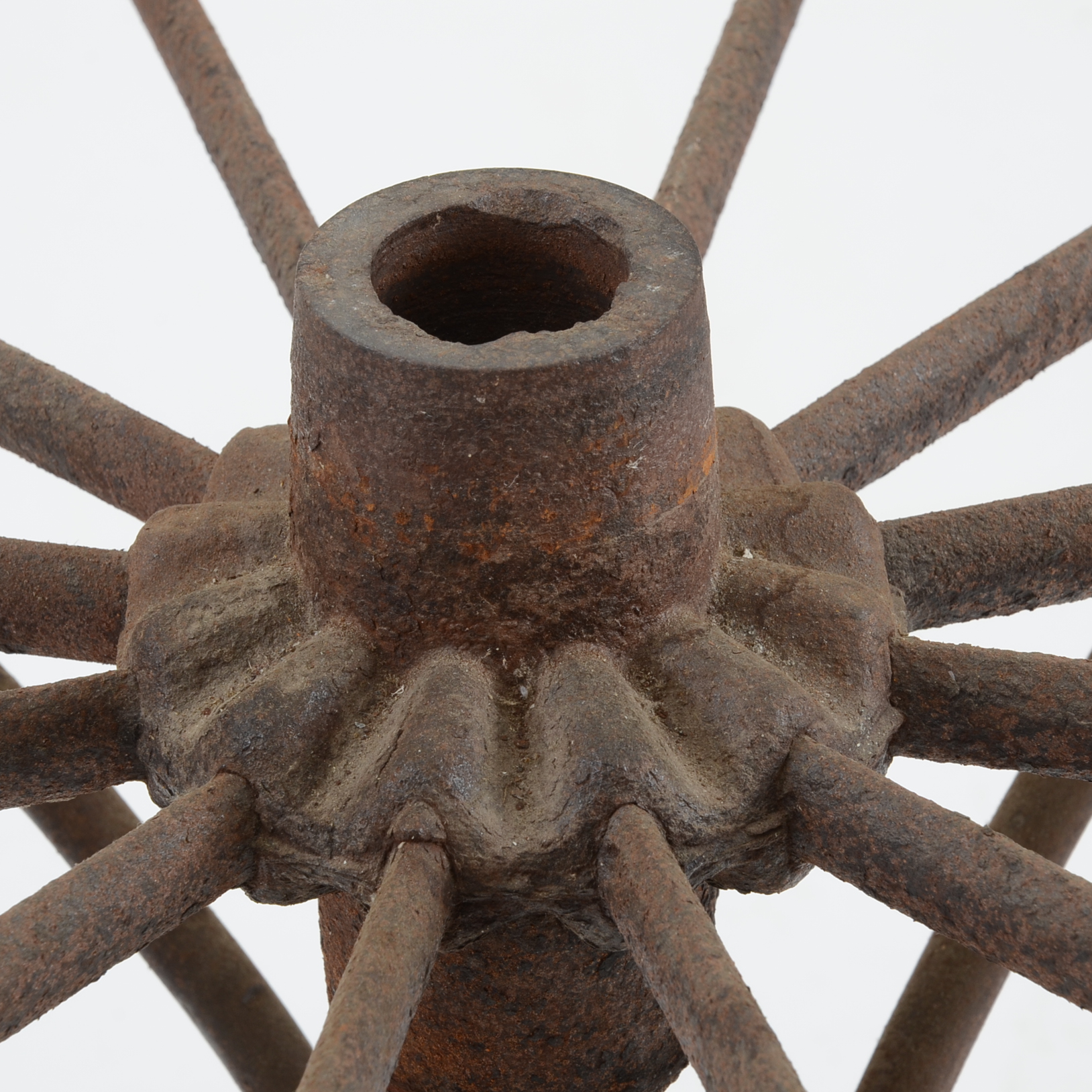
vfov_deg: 11.3
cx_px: 510
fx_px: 5496
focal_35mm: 154
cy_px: 546
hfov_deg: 11.3
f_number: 11
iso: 200
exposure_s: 1/125
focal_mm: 80
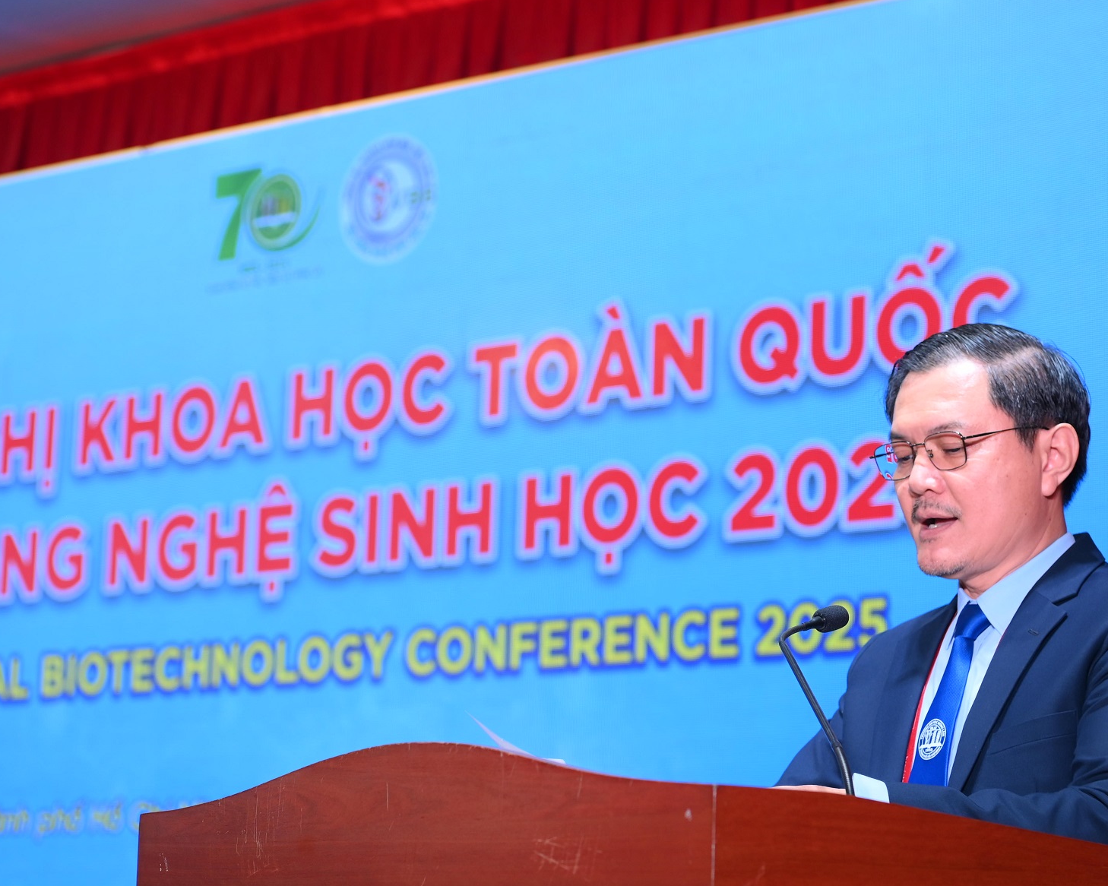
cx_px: 520
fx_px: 3574
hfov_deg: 17.6
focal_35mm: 109
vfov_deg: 14.1
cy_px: 420
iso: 400
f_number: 4
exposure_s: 1/160
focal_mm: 70
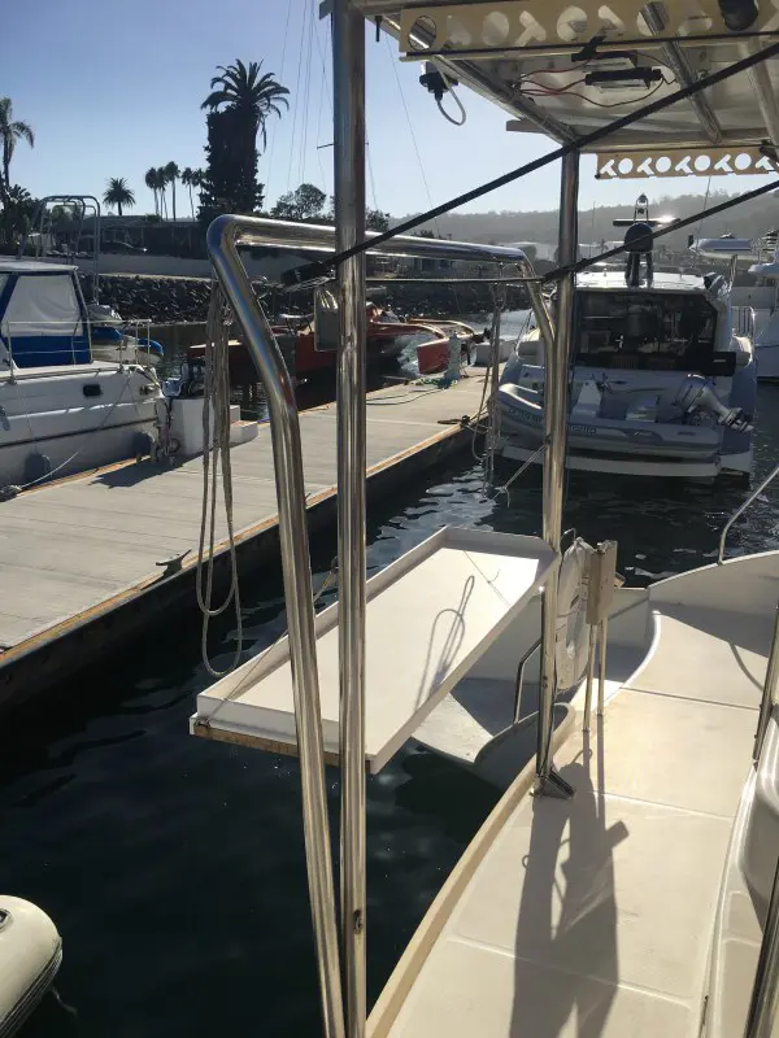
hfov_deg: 48.2
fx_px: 870
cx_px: 390
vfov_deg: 61.7
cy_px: 519
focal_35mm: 29
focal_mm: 4.15
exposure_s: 1/4525
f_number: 2.2
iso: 25
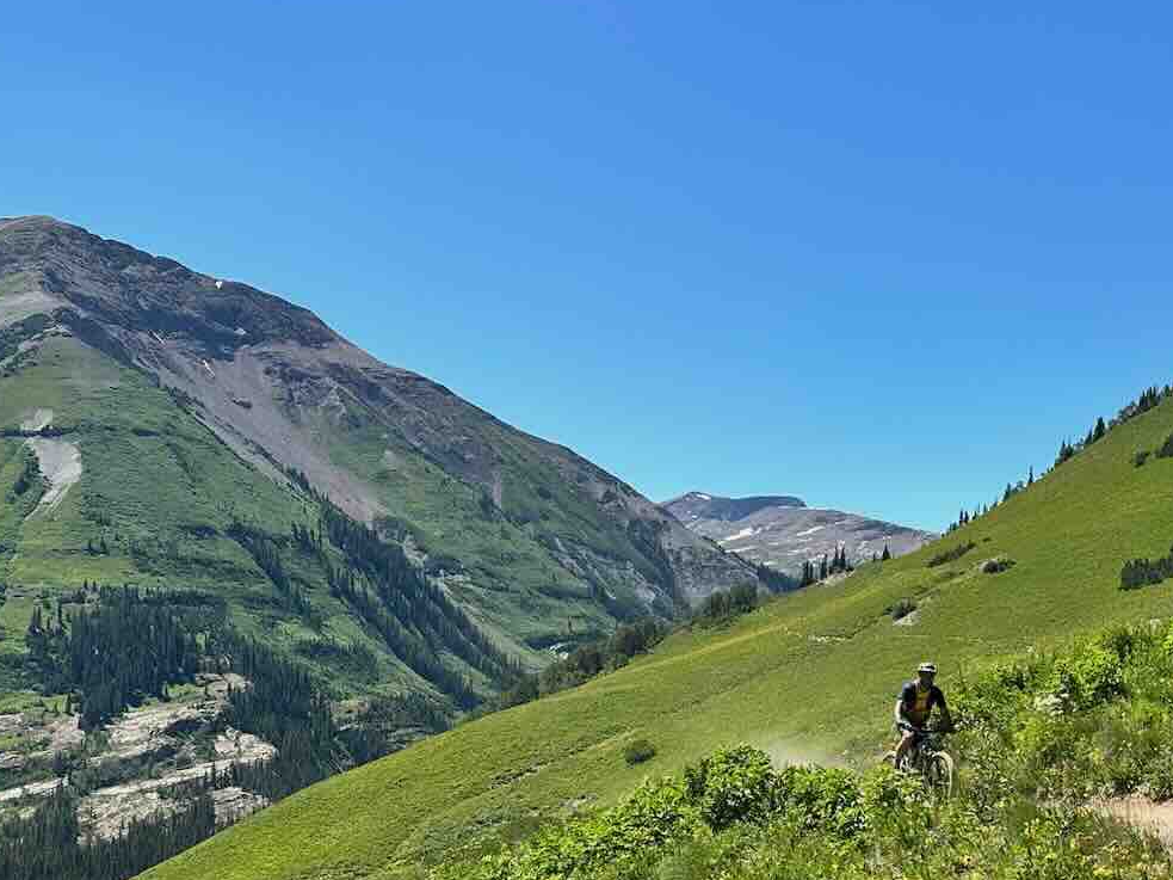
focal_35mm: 50
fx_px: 1694
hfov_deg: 35.5
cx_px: 1093
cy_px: 788
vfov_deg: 28.0
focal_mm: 6.86
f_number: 1.78
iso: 80
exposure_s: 1/3155
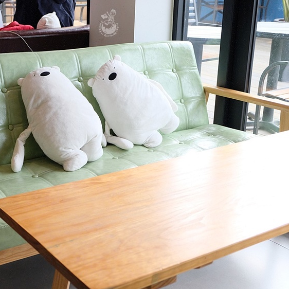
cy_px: 144
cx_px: 105
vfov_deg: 31.6
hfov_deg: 31.5
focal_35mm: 54
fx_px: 510
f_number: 3.2
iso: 400
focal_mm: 27.7
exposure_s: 1/60
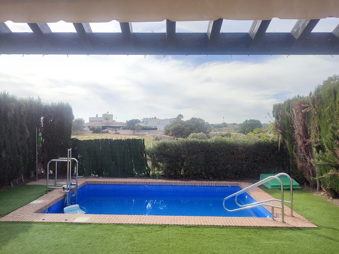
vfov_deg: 56.8
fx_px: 235
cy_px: 127
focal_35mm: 24
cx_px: 170
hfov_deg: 71.6
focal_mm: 5.89
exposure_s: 1/777
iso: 50
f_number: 1.89
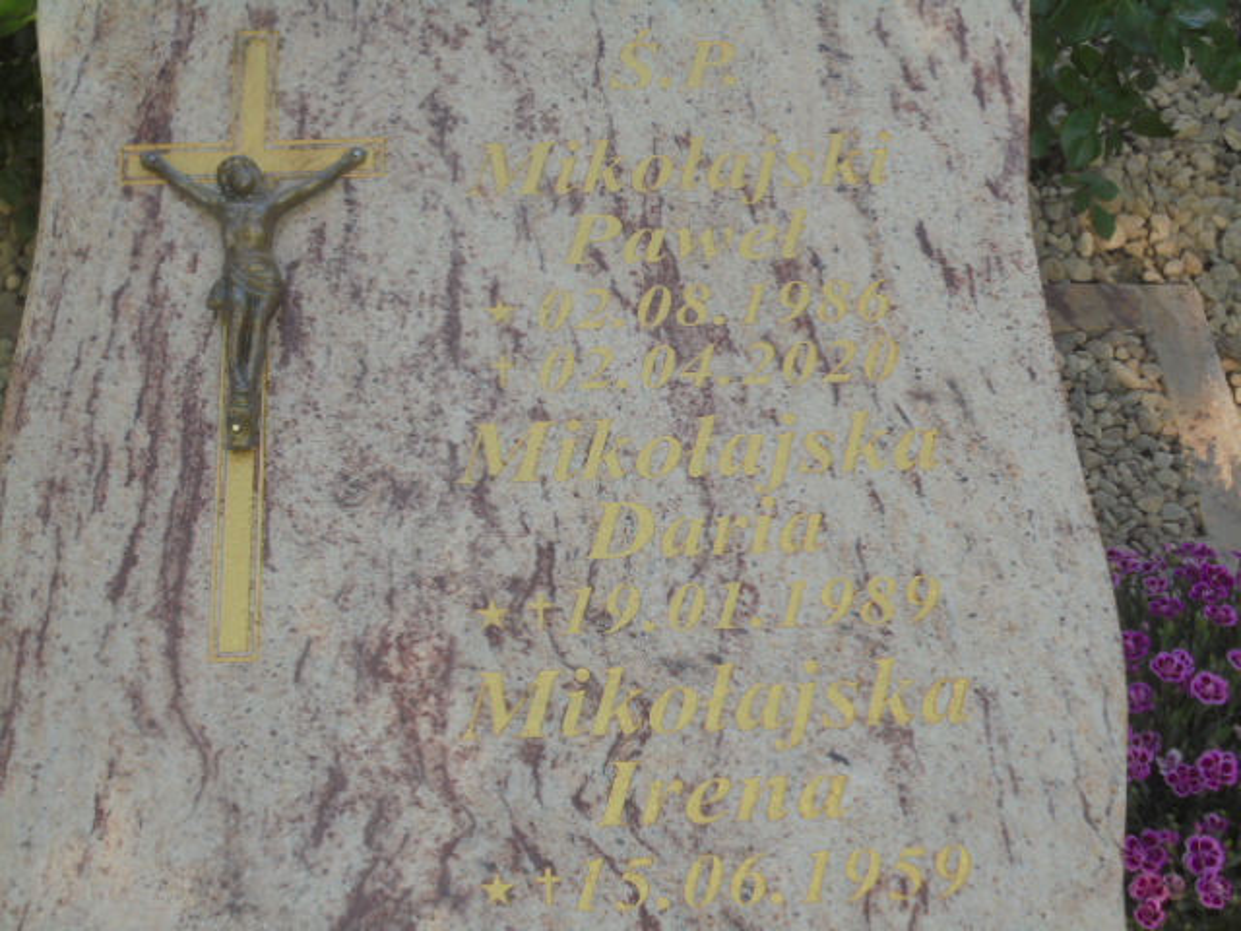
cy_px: 466
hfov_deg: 34.3
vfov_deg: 26.1
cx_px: 620
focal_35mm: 56
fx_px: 2008
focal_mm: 10.1
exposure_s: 1/100
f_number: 5.2
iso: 100
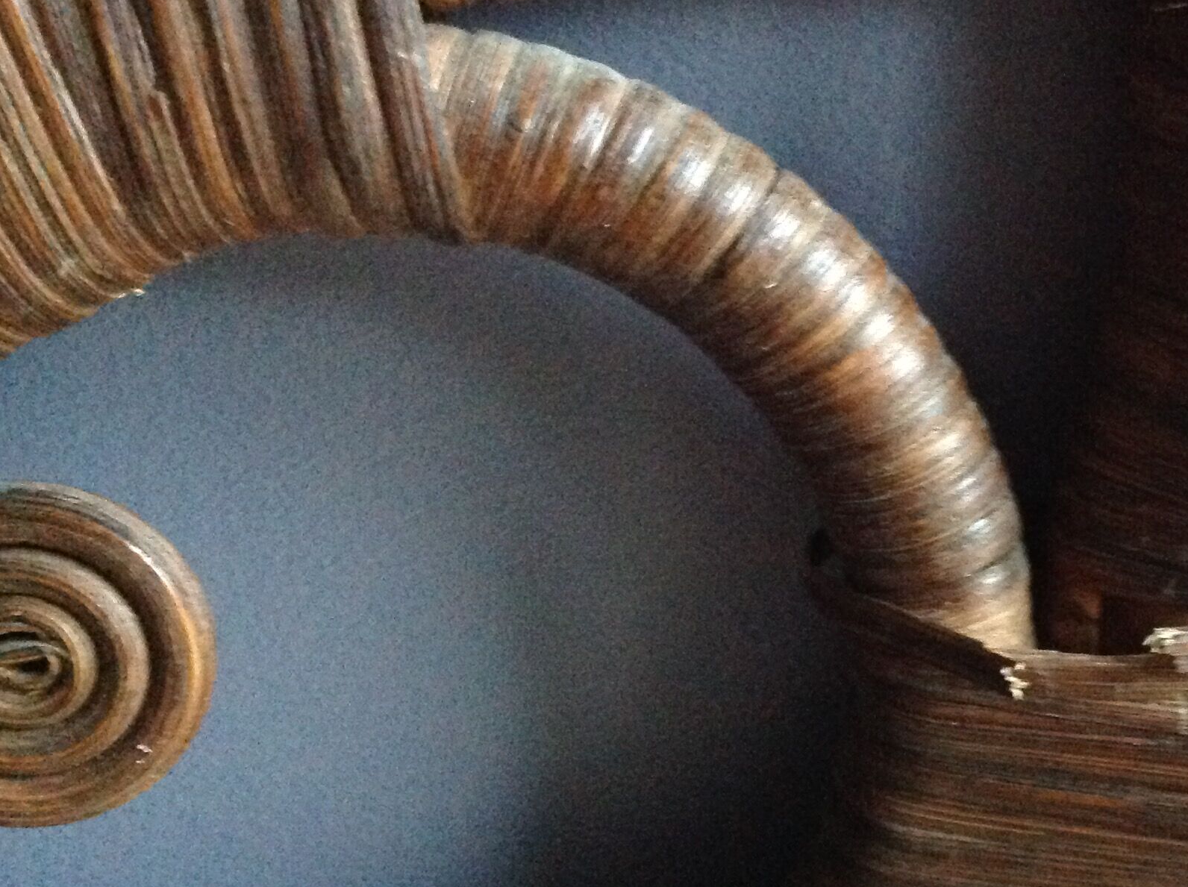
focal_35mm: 57
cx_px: 907
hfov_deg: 33.1
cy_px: 483
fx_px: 1953
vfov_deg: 25.6
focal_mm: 4.28
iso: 800
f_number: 2.4
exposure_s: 1/15
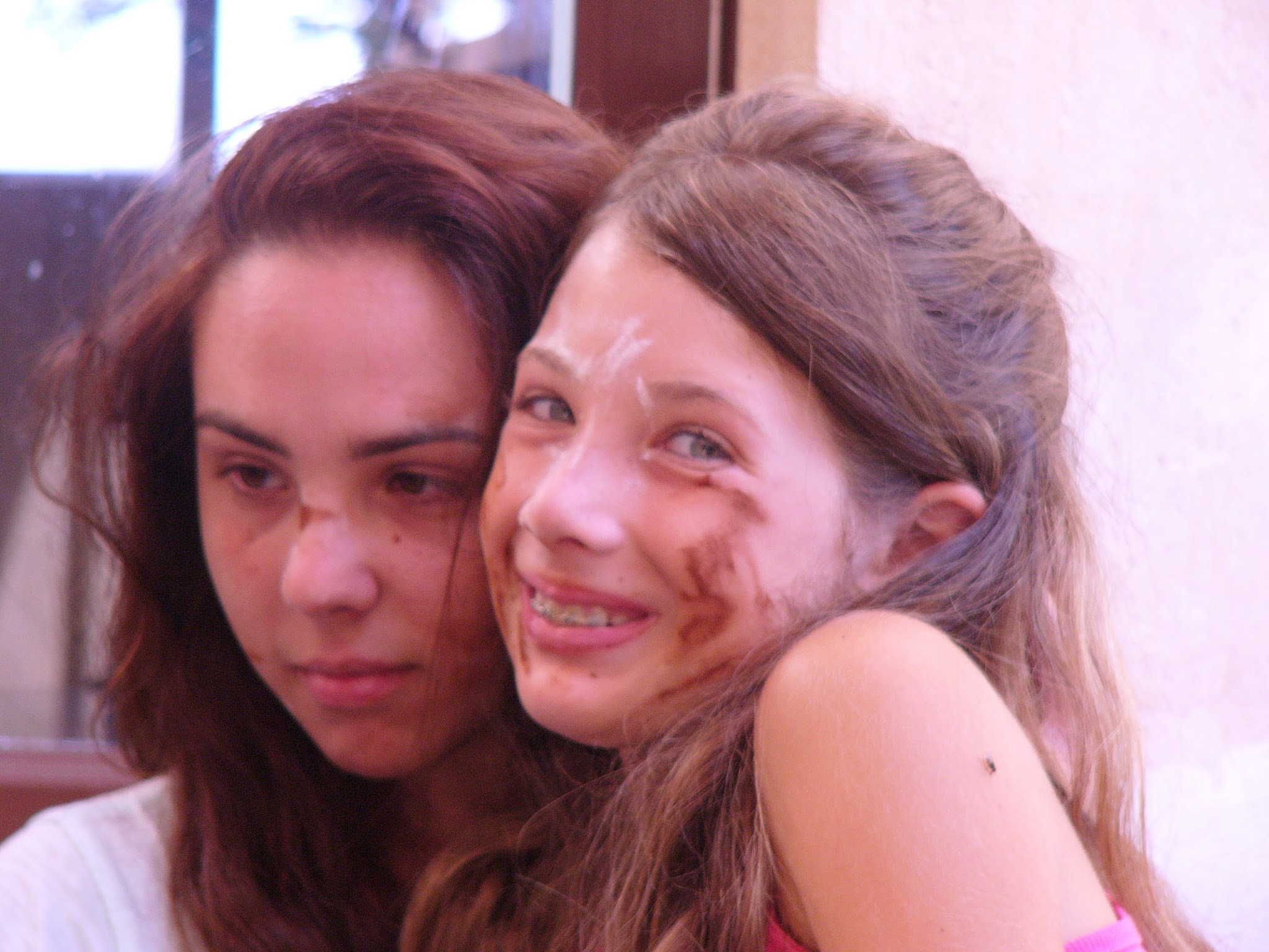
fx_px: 7955
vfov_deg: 6.8
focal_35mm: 217
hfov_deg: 9.1
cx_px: 634
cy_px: 476
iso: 100
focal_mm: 36.1
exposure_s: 1/80
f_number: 2.8
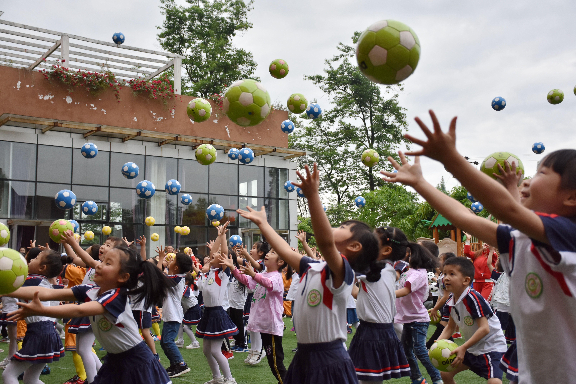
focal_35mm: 45
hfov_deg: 43.6
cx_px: 288
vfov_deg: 29.9
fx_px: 720
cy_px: 192
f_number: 4.5
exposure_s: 1/1000
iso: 800
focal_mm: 30
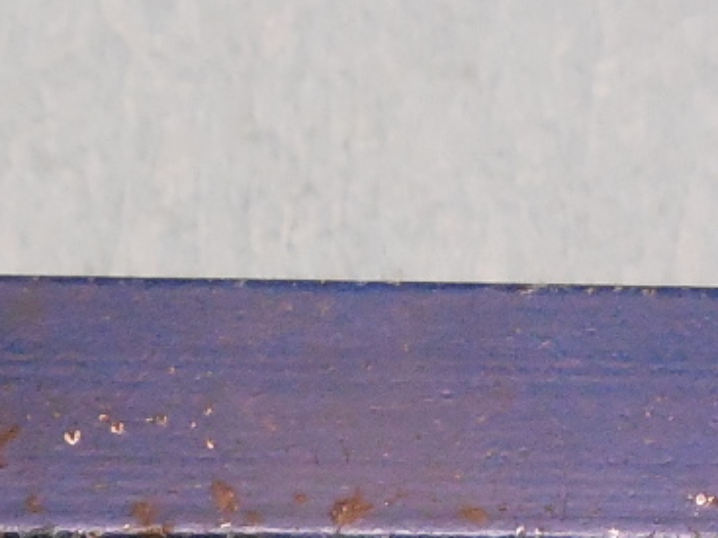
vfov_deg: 13.1
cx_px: 501
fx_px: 2260
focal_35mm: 109
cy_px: 726
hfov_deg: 18.0
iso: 800
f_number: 3.3
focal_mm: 4.5
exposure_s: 1/80
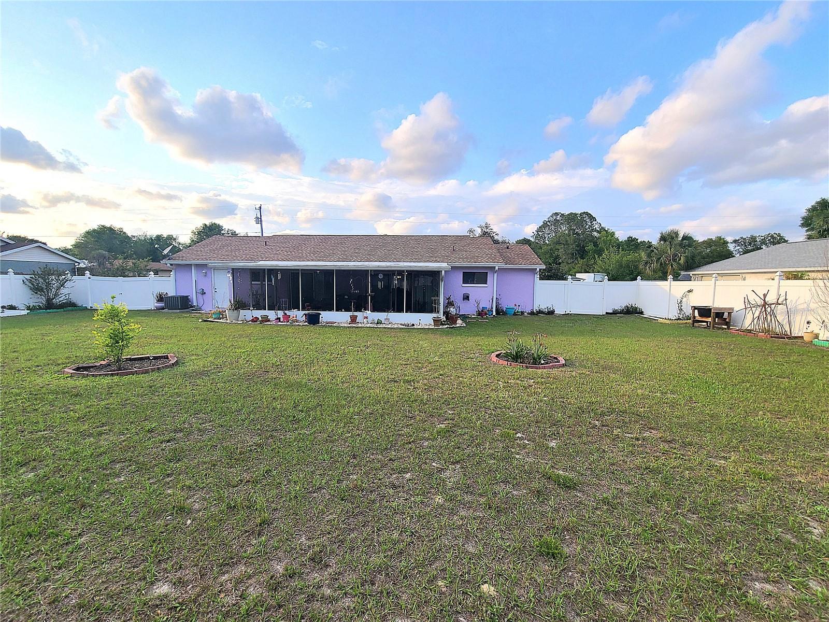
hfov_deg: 106.2
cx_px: 414
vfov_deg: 89.9
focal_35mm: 13
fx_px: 311
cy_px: 311
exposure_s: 1/909
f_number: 2.2
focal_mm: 2.2
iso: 50
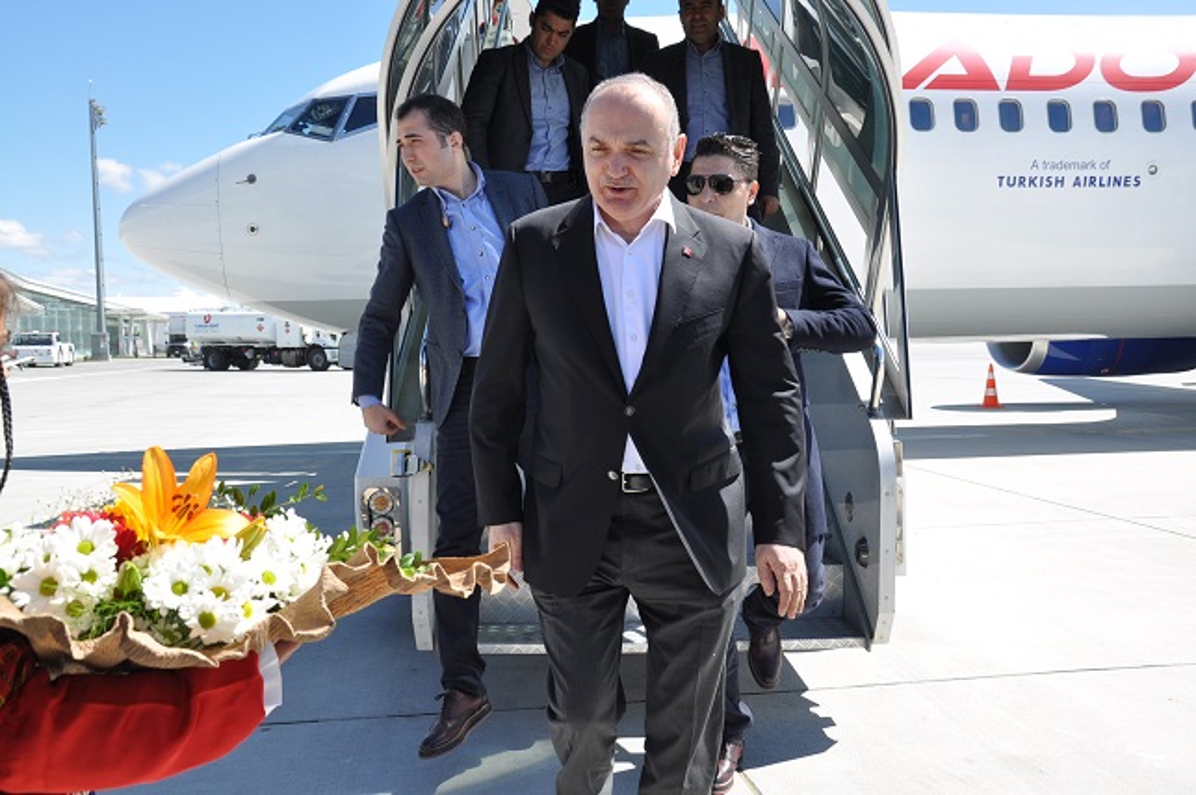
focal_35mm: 33
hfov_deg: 57.3
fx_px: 1095
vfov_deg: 39.9
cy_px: 398
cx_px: 598
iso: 200
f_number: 9
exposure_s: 1/320
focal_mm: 22
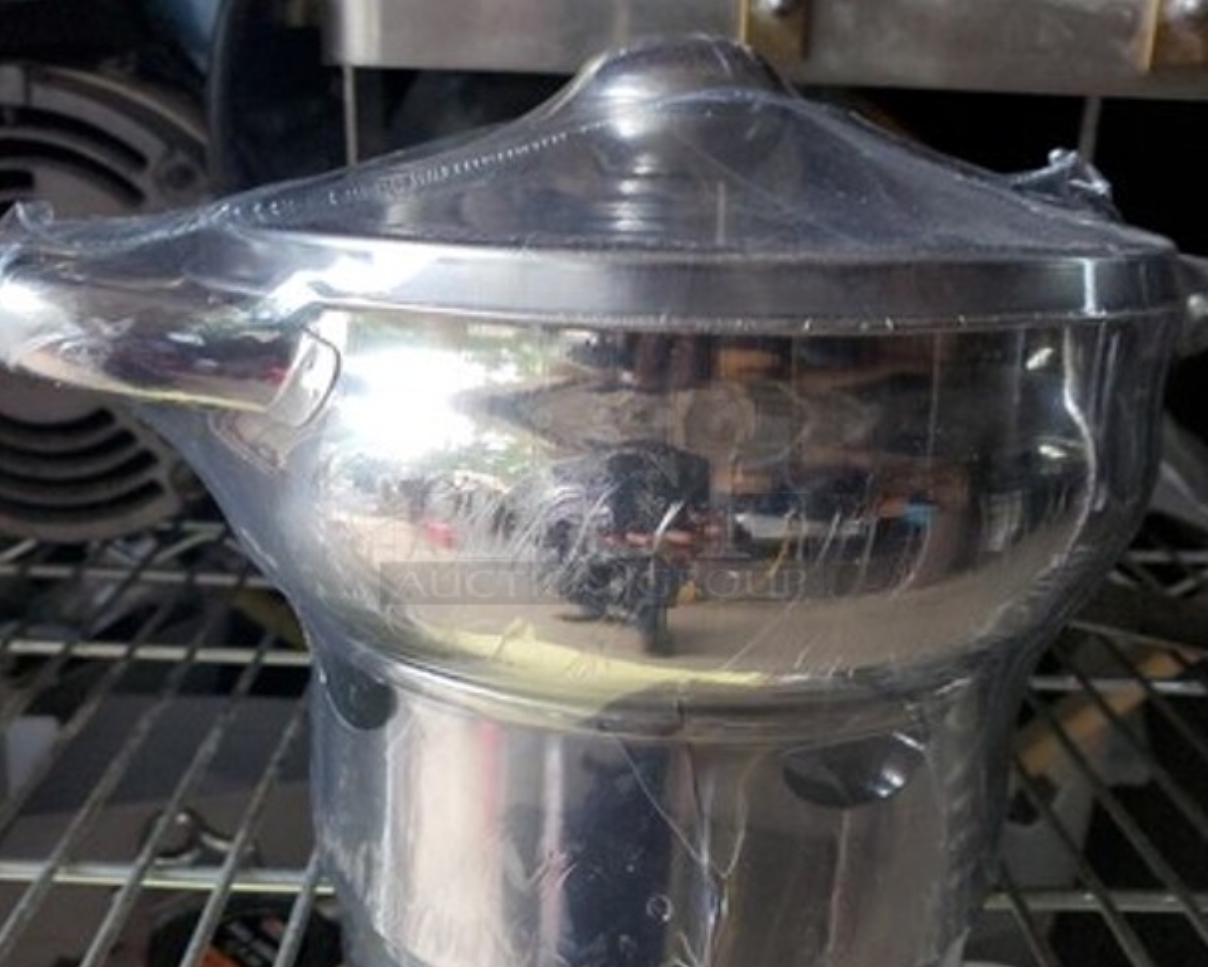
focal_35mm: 34
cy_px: 500
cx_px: 603
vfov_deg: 43.4
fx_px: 1216
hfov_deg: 52.8
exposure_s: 1/100
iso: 160
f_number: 2.4
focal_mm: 4.3
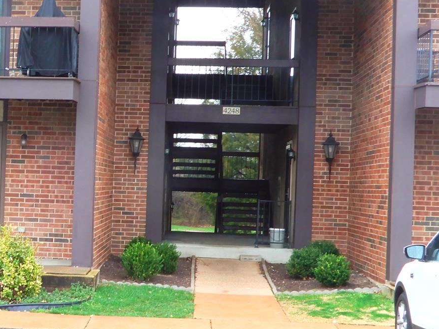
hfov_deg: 25.0
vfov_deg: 19.4
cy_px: 173
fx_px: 964
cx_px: 61
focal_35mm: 76
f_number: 5.6
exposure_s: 1/15
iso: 160
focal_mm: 7.5
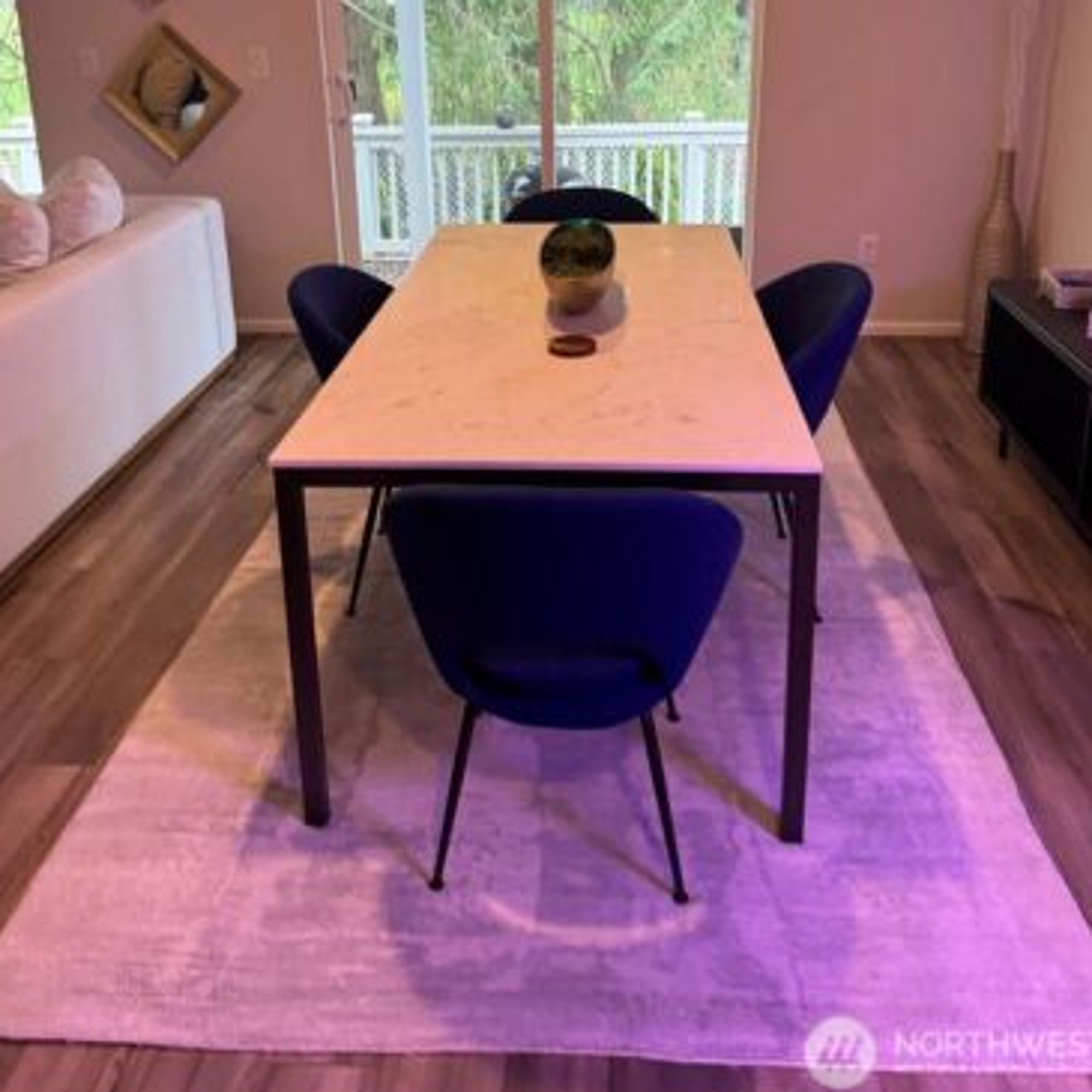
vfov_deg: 50.9
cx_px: 545
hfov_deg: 52.5
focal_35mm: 31
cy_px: 307
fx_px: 1106
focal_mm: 6.76
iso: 200
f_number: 1.78
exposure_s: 1/120
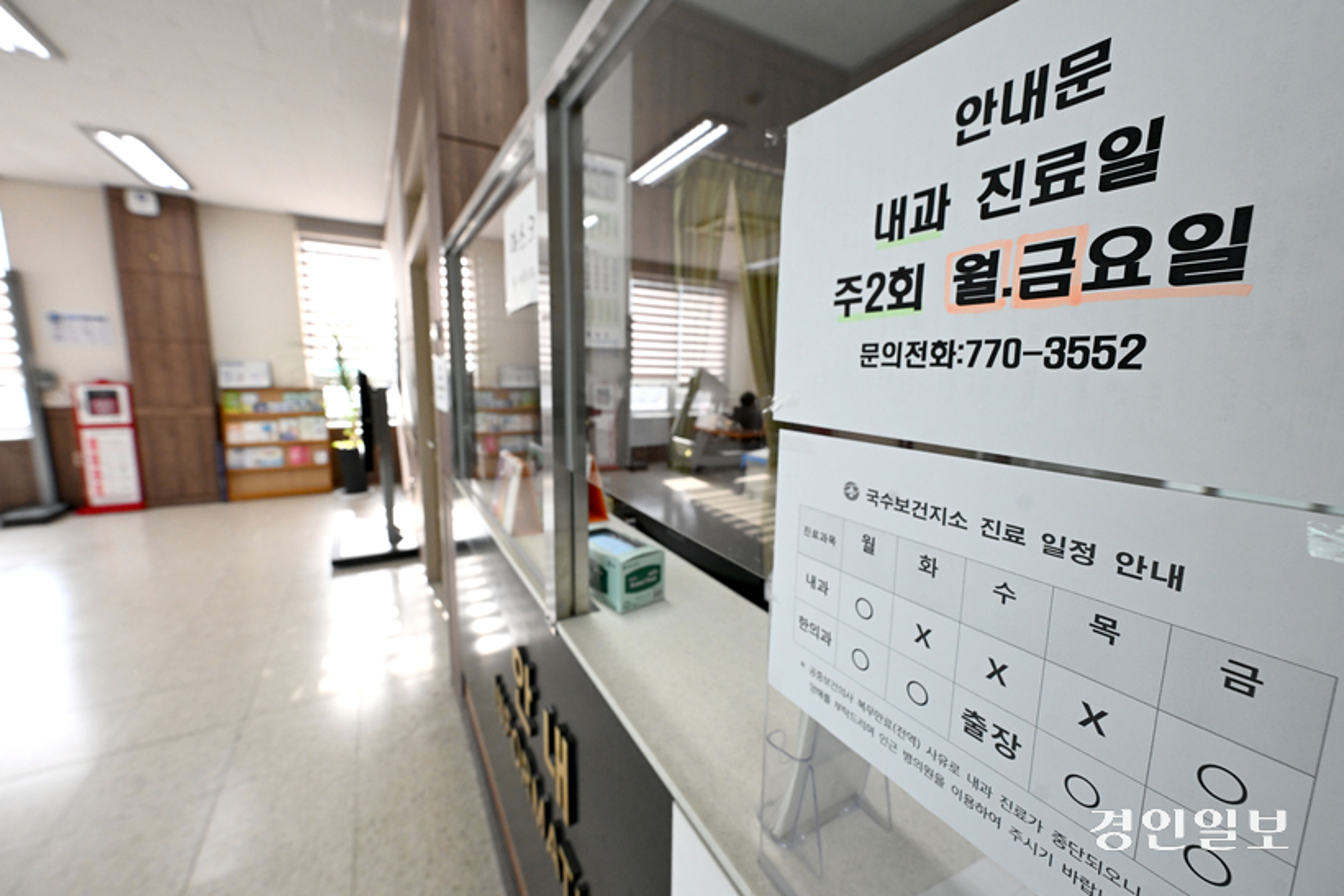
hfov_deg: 104.2
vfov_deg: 81.2
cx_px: 672
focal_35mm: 14
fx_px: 523
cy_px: 448
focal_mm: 14
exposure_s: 1/200
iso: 1600
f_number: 6.3
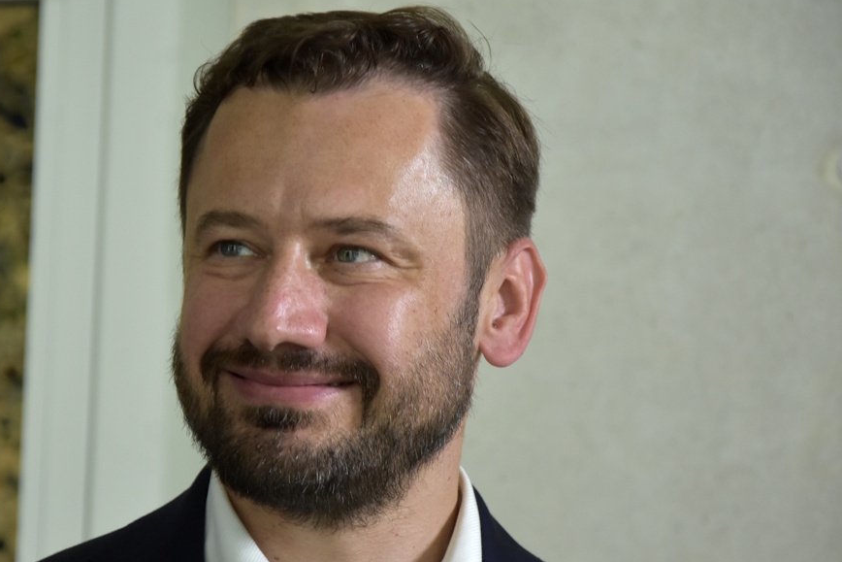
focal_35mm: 218
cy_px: 314
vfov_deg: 6.3
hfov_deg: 9.4
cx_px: 308
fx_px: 5092
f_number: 5.6
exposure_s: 1/125
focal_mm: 105
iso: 800
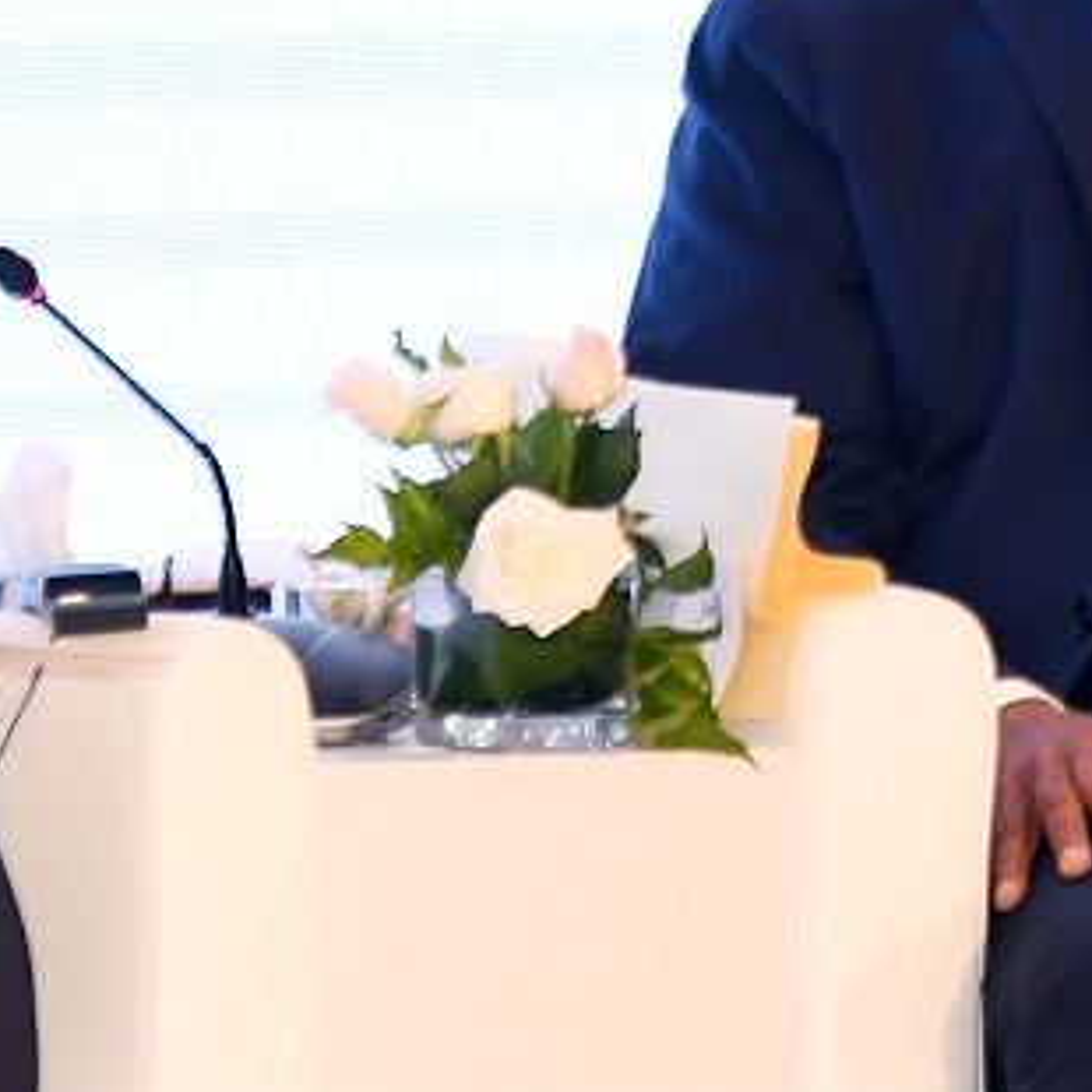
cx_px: 585
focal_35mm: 634
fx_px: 22628
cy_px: 296
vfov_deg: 2.8
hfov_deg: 2.8
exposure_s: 1/250
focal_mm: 112
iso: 1600
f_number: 2.8
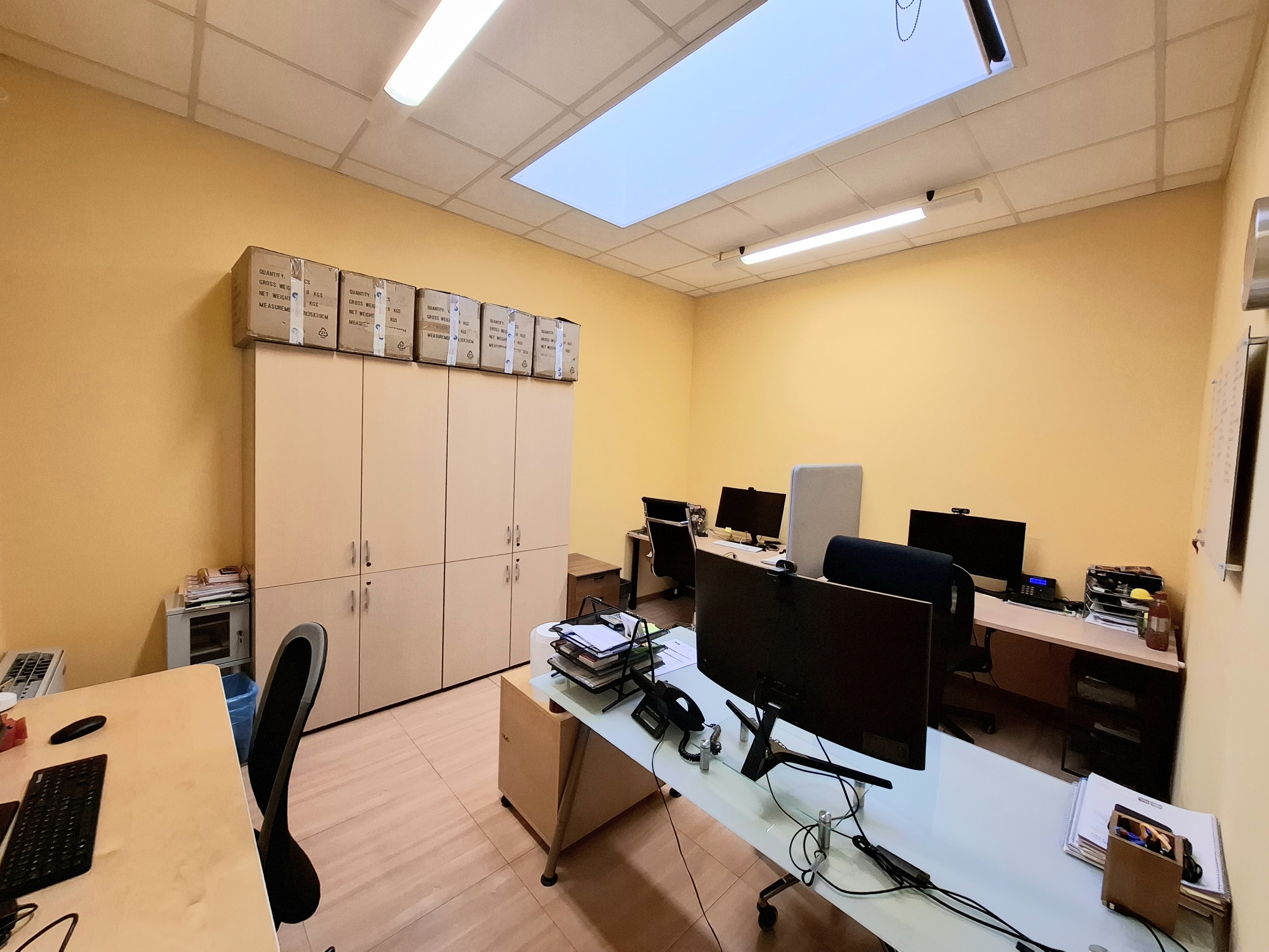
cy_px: 476
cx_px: 634
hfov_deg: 106.2
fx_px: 477
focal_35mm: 13
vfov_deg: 89.9
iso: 50
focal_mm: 1.74
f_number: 2.2
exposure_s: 1/50
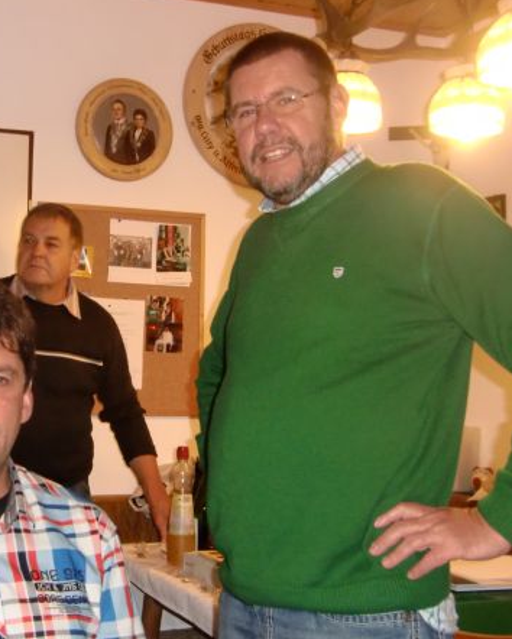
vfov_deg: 35.3
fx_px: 1003
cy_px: 317
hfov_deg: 28.1
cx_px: 113
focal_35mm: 53
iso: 400
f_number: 3.8
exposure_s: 1/40
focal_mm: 7.1
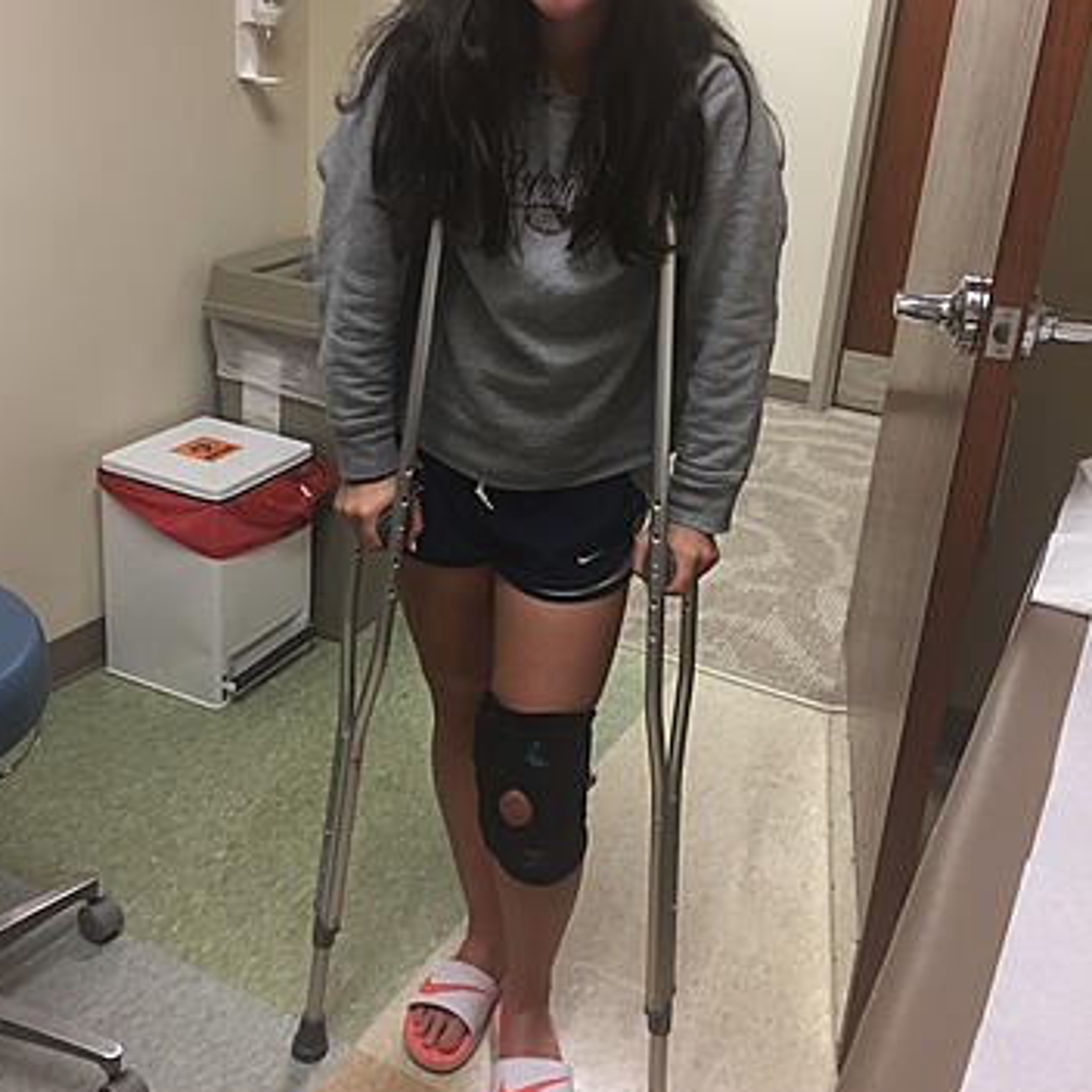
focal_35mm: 35
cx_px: 537
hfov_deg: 47.2
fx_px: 1249
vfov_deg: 47.0
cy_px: 444
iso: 125
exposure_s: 1/30
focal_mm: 4.15
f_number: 2.2
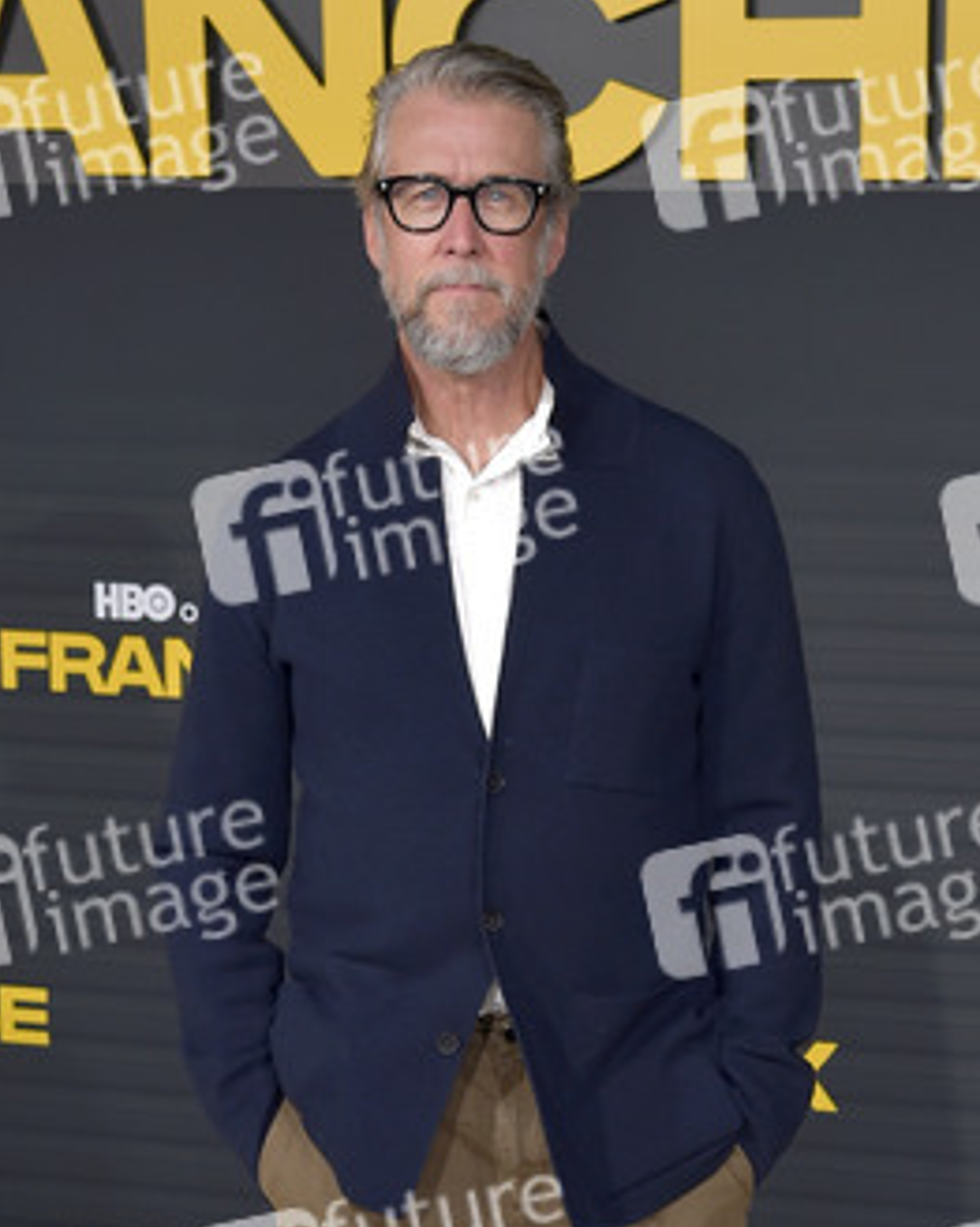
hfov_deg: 27.6
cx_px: 496
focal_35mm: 55
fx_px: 1996
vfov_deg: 34.1
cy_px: 703
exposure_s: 1/250
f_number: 6.3
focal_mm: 48
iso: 320
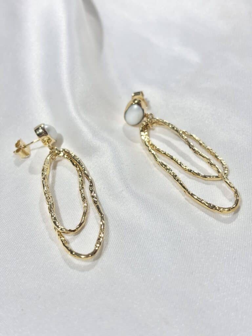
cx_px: 126
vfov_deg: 36.8
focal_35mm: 52
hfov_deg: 28.0
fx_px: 505
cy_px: 168
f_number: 1.6
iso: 32
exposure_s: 1/252
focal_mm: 5.96
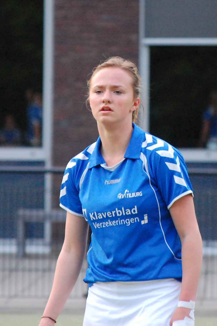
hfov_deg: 6.1
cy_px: 163
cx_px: 108
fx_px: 2038
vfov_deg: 9.2
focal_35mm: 225
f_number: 5.3
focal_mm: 150
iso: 1600
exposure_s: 1/250
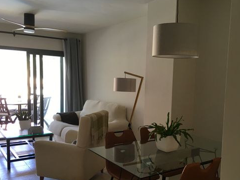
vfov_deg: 39.6
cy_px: 107
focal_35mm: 36
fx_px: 250
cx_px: 139
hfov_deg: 51.1
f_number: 2.2
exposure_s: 1/33
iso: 40
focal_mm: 4.15
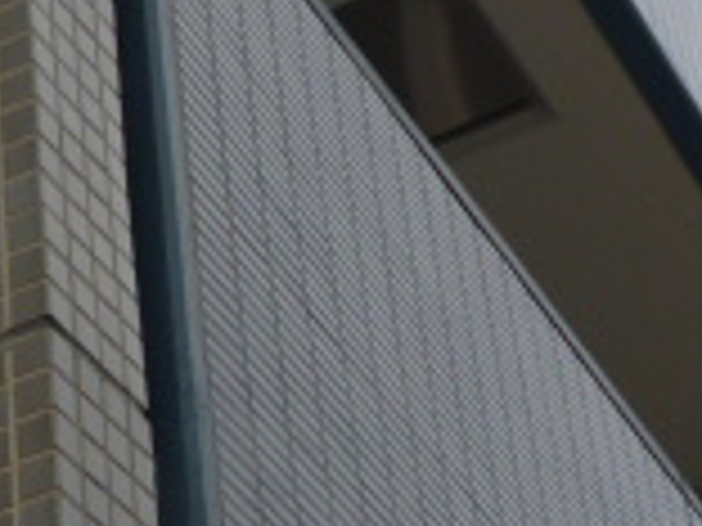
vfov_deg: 10.0
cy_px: 522
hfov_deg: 13.3
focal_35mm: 148
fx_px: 3001
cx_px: 320
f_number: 3.5
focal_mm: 6.4
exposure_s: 1/200
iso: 100
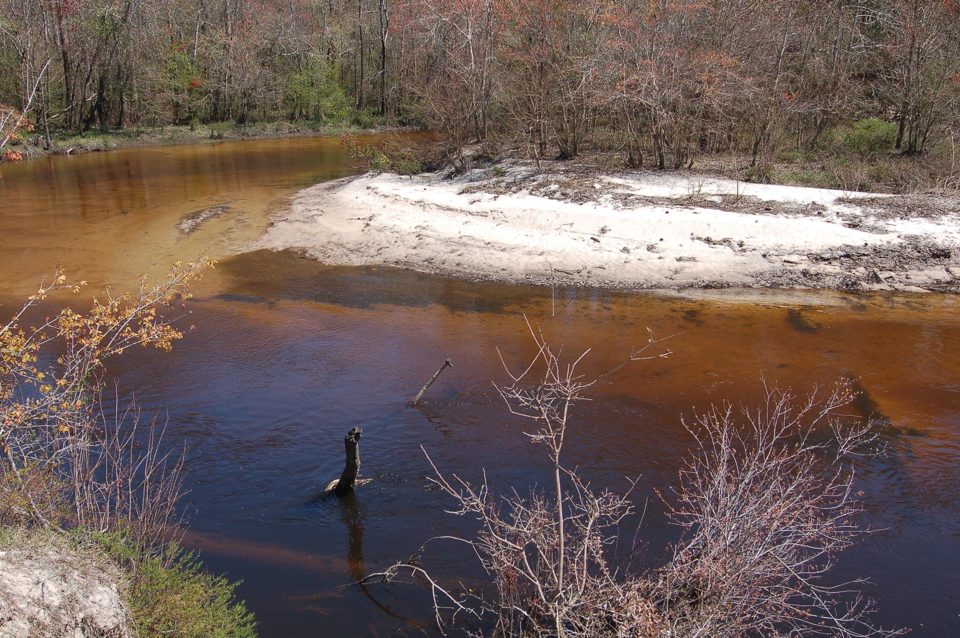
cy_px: 319
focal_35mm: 36
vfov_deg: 36.8
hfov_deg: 53.2
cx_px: 480
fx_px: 959
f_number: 10
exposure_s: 1/250
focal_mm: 24
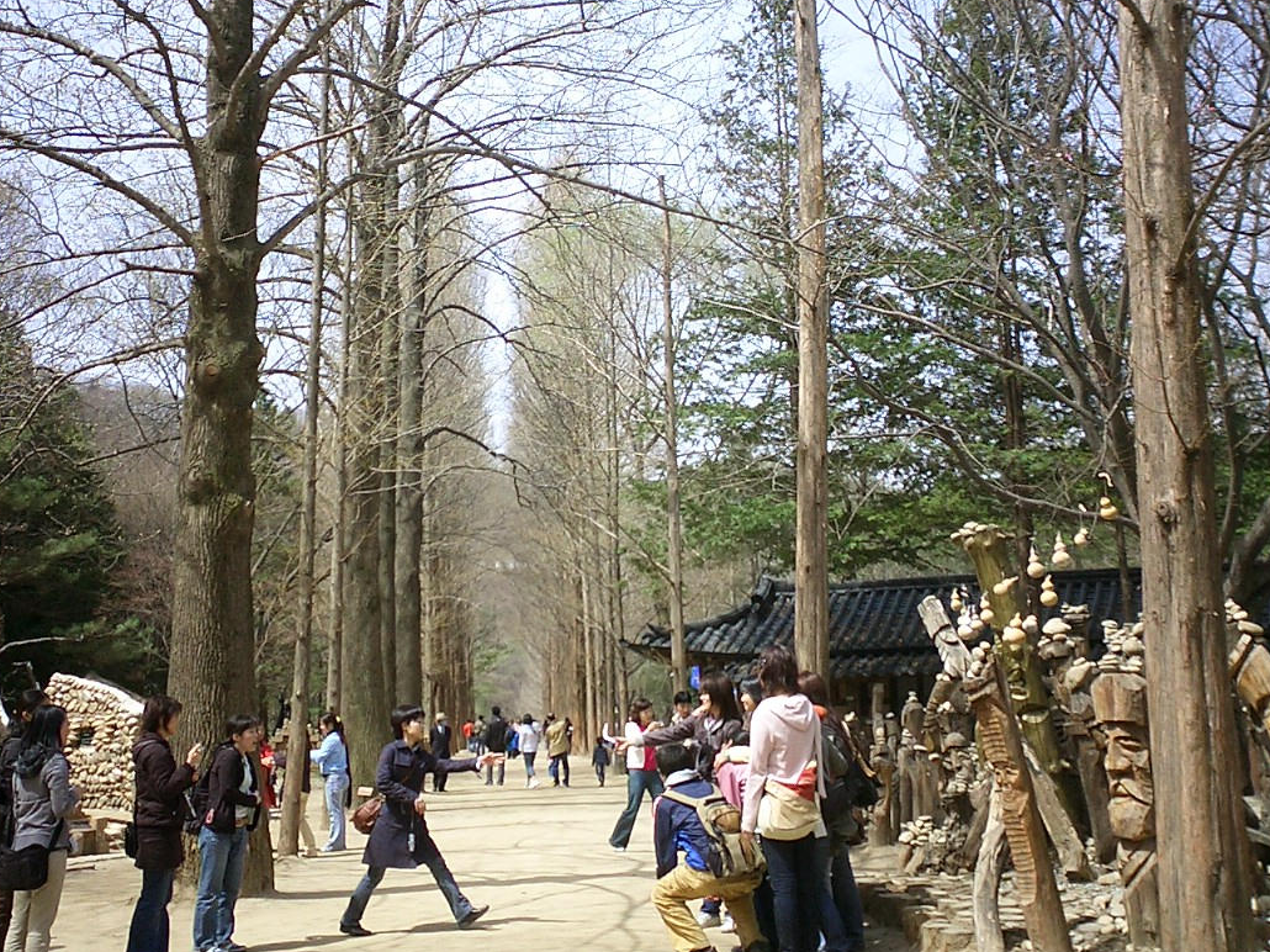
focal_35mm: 46
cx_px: 593
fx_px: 1687
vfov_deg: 31.4
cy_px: 396
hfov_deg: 41.2
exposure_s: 1/500
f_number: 3.5
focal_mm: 5.6
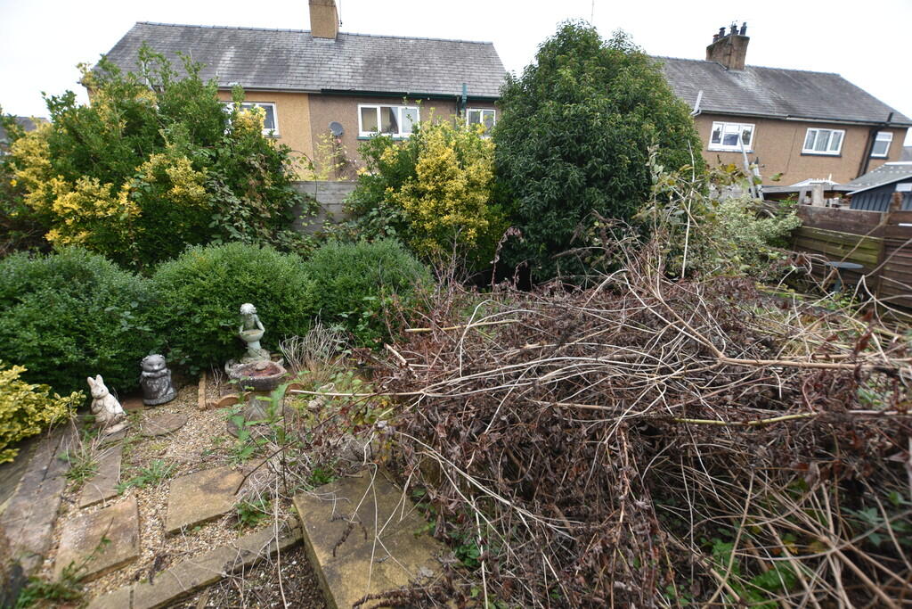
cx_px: 456
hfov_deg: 100.4
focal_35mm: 15
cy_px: 304
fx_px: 380
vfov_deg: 77.3
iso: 200
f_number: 5
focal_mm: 10
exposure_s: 1/100
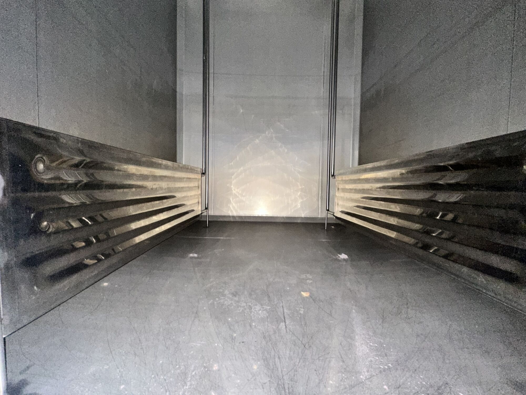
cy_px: 198
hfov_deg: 102.1
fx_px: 213
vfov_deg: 85.7
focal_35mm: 14
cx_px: 263
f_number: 2.2
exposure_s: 1/18
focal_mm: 2.22
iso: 320
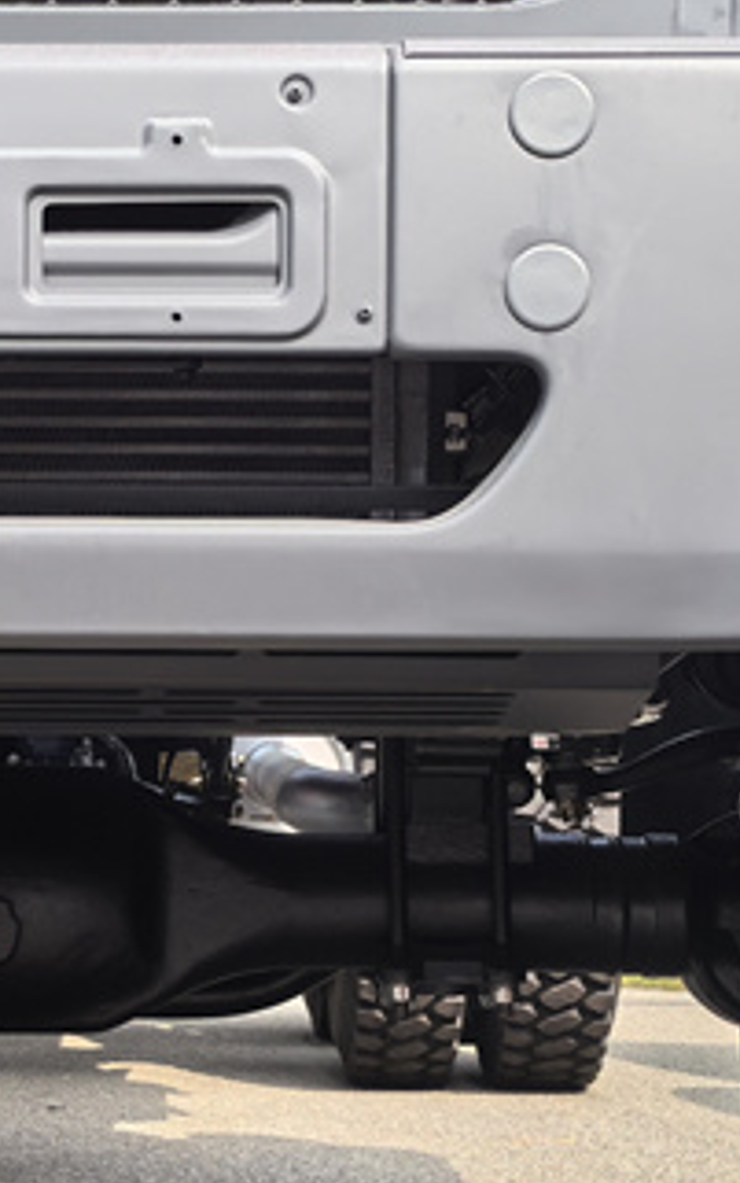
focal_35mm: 95
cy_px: 649
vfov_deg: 21.8
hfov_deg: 13.6
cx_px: 40
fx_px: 3061
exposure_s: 1/1253
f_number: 2
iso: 50
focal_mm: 5.75
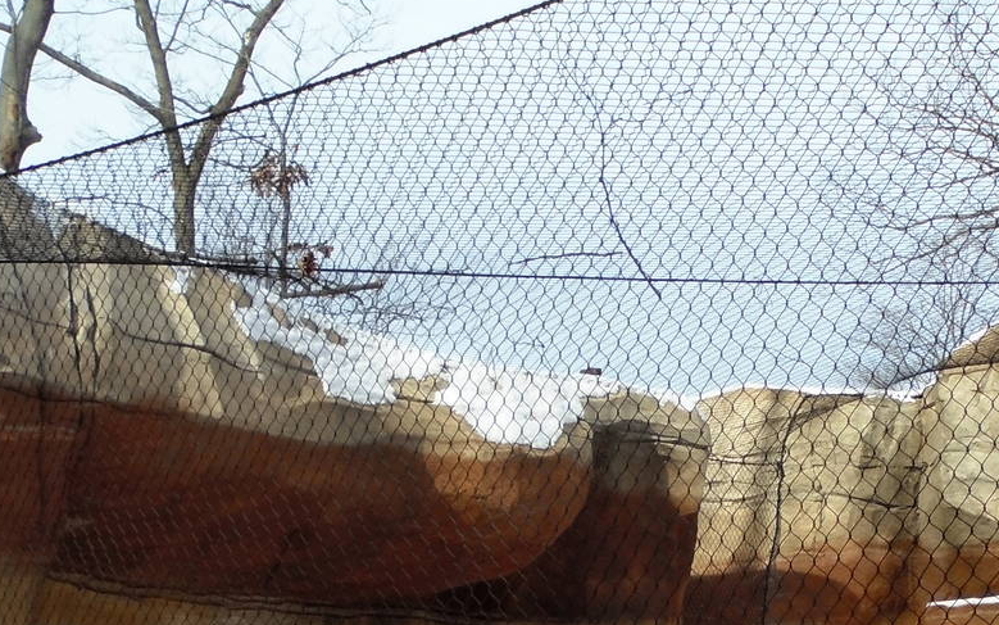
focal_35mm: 74
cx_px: 784
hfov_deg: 27.4
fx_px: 2015
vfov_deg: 16.9
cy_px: 751
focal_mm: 6.1
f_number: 4
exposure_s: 1/400
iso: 80
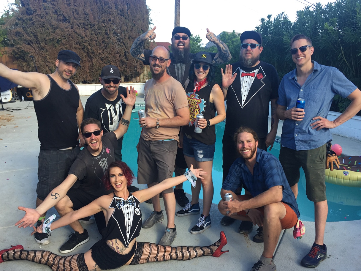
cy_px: 138
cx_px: 177
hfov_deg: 58.3
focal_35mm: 31
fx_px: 323
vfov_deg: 45.4
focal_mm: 4.15
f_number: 2.2
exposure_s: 1/273
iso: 32
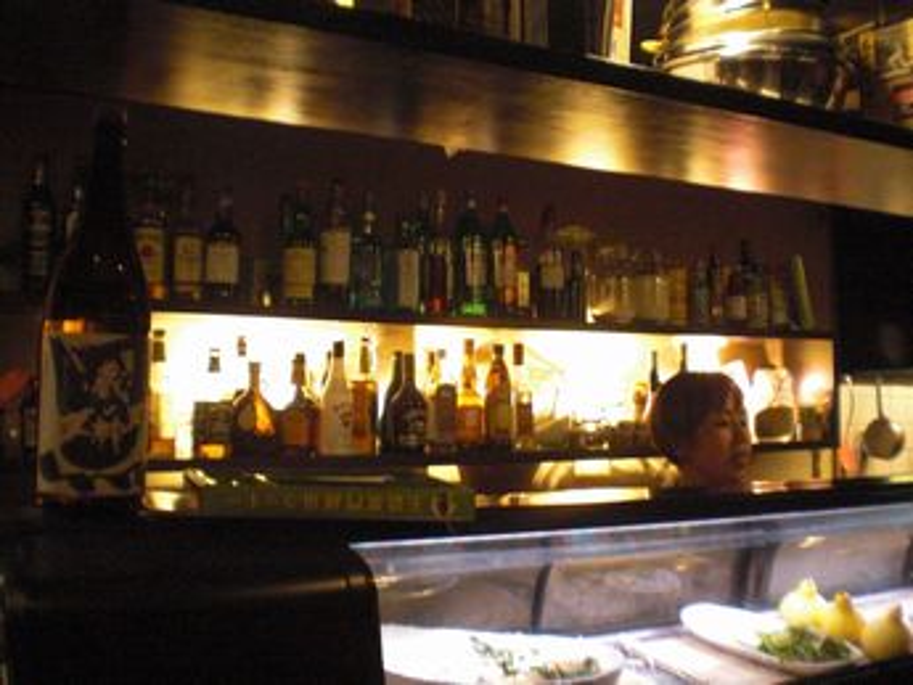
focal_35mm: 38
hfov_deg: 49.0
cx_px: 456
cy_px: 342
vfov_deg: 37.7
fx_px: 1003
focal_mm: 6.3
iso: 800
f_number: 3.1
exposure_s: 1/13
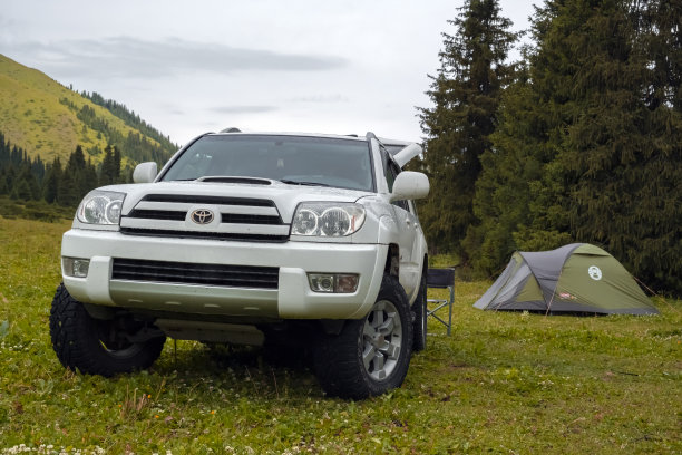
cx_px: 341
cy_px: 228
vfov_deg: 27.5
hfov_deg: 40.3
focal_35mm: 49
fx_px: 928
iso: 800
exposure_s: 1/900
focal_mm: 32.9
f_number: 8
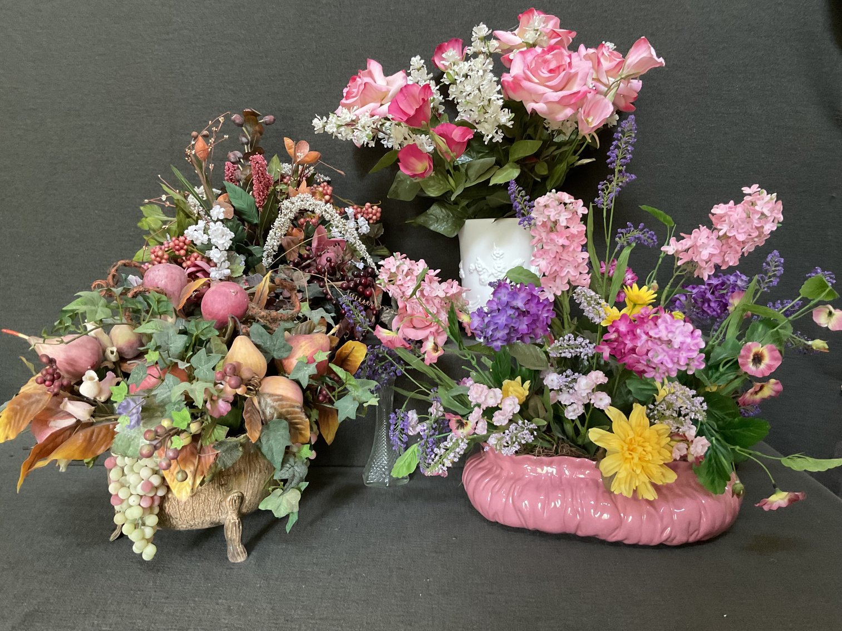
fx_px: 705
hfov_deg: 61.7
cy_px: 316
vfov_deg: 48.2
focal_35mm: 29
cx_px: 421
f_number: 1.8
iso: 200
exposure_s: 1/40
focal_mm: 3
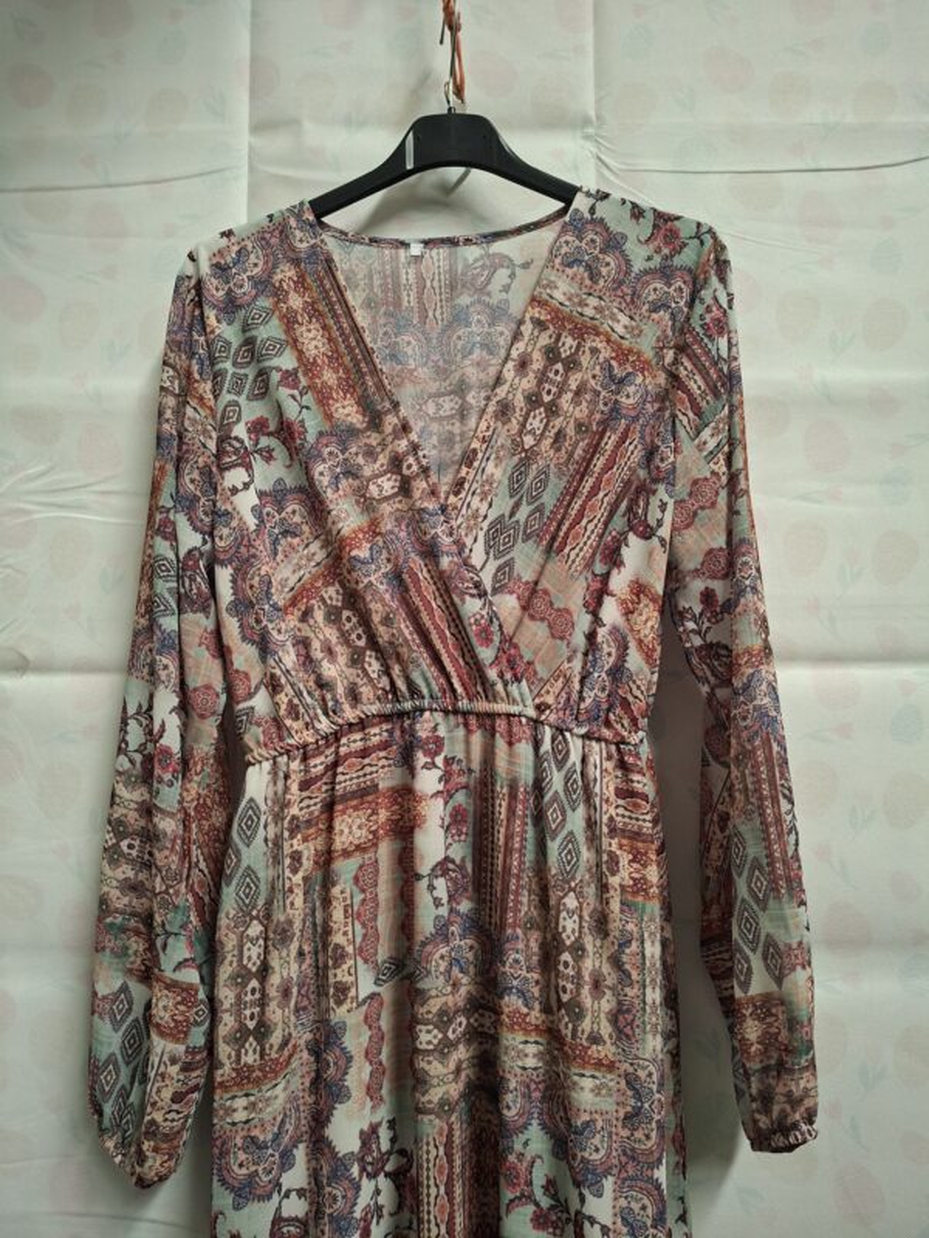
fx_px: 823
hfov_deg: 58.9
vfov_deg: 73.9
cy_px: 619
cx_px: 464
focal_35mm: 23
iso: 320
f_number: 1.8
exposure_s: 1/60
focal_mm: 5.54
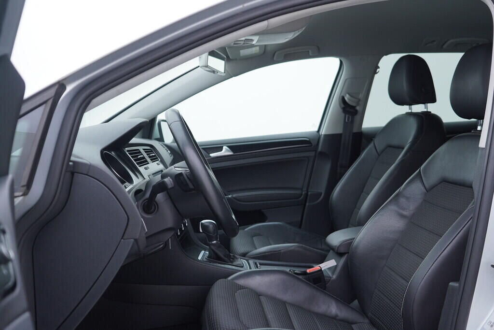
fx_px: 494
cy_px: 165
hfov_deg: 53.1
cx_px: 247
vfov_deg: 36.9
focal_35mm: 36
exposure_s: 1/50
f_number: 3.2
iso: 125
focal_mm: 24
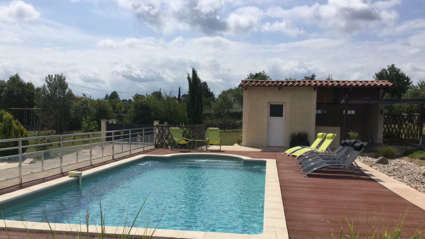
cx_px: 213
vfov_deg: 34.6
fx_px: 383
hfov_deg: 58.0
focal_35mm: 34
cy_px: 138
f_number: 2.4
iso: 25
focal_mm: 3.3
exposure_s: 1/3401
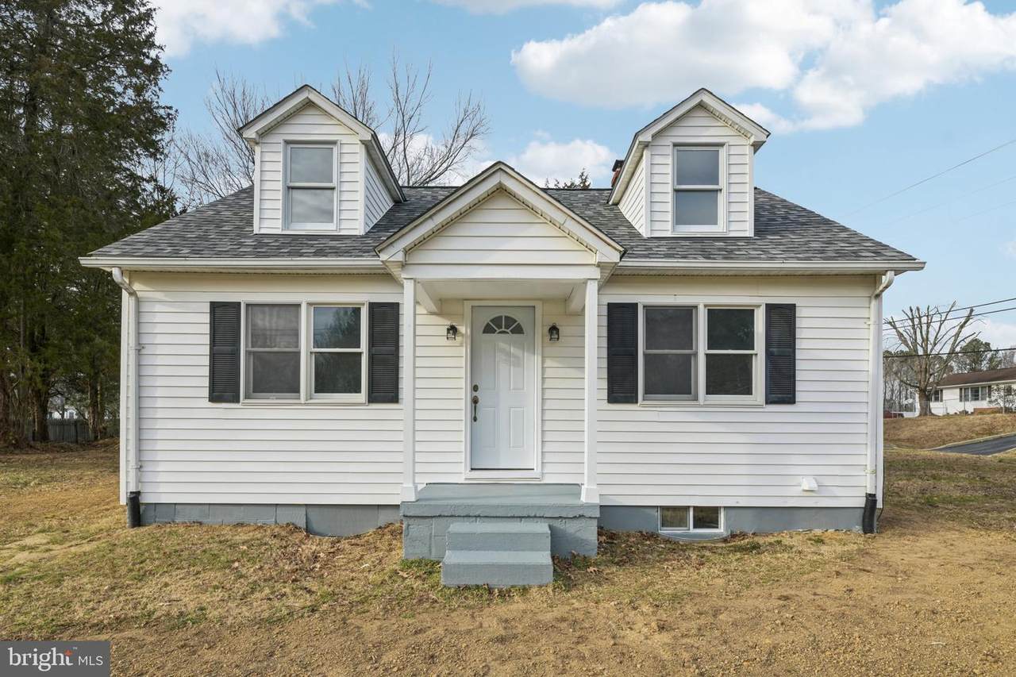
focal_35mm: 17
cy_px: 338
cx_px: 508
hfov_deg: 93.3
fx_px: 480
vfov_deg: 70.4
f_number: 8
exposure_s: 1/200
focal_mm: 17
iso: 100
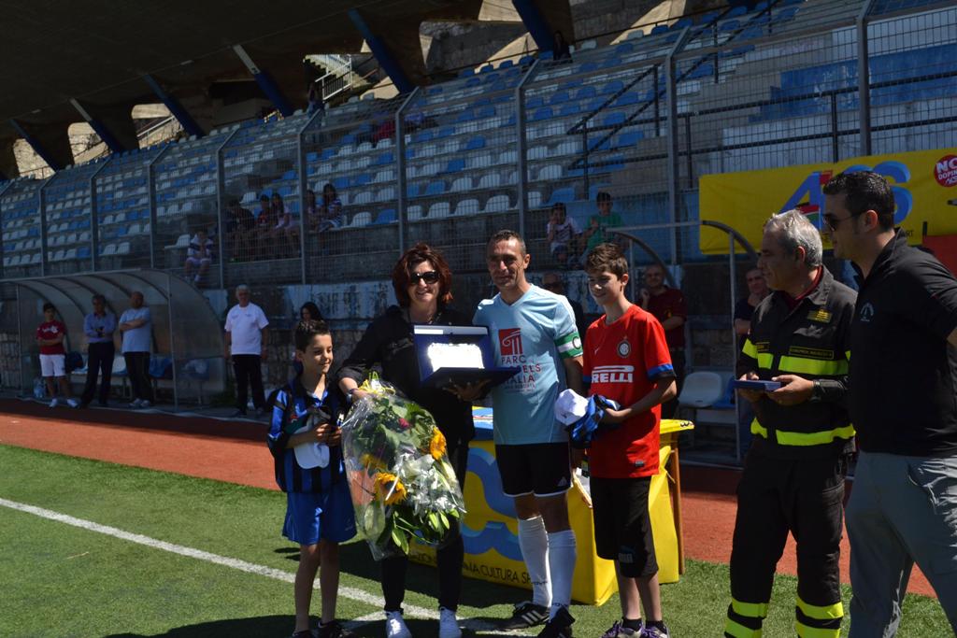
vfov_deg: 34.2
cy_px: 319
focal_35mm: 39
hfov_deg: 49.5
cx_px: 478
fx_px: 1037
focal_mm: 26
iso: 400
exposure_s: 1/1600
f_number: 6.3
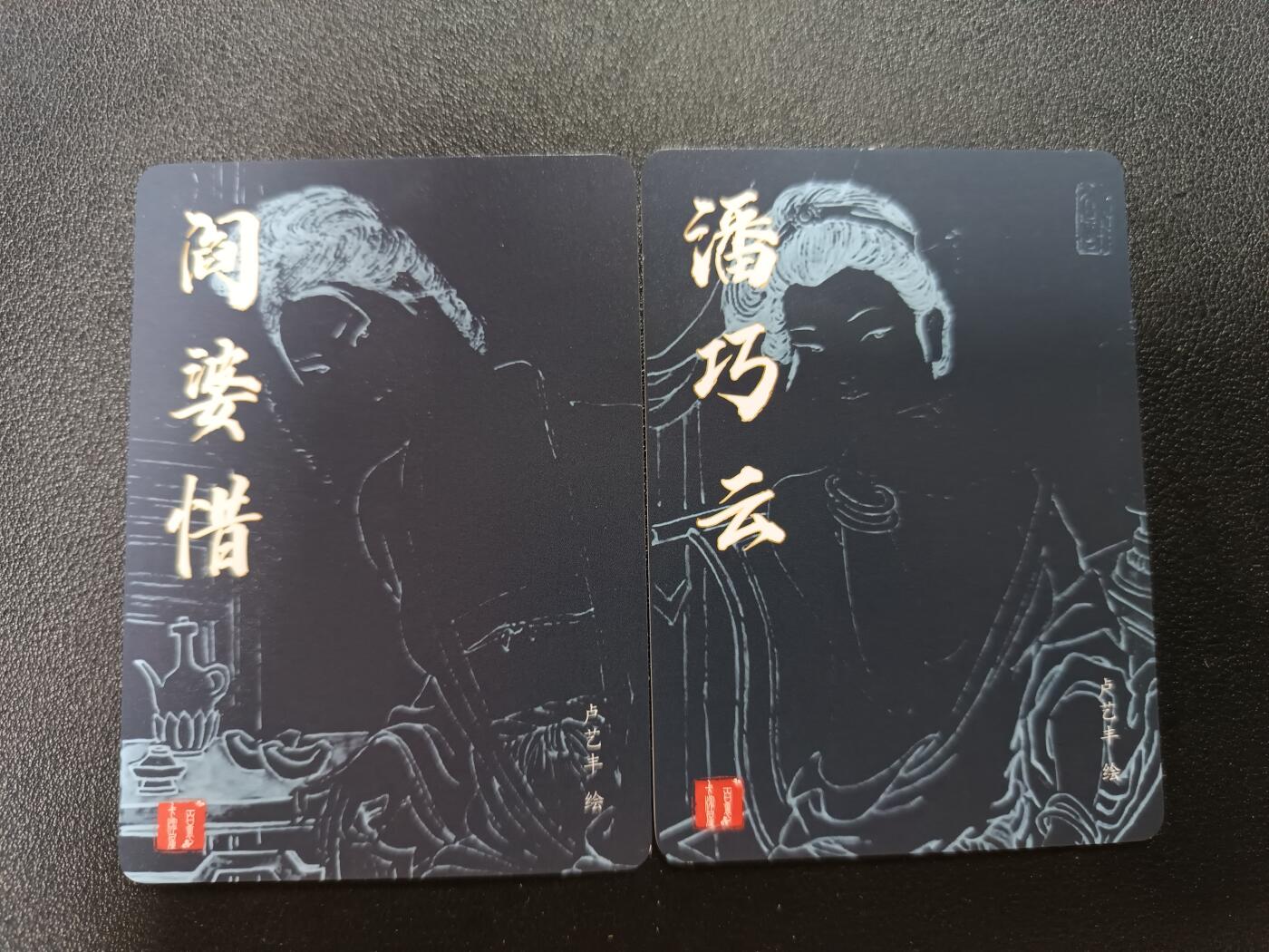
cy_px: 476
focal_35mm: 24
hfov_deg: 71.6
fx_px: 880
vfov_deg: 56.8
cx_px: 634
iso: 1305
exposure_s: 1/25
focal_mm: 5.31
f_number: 1.7
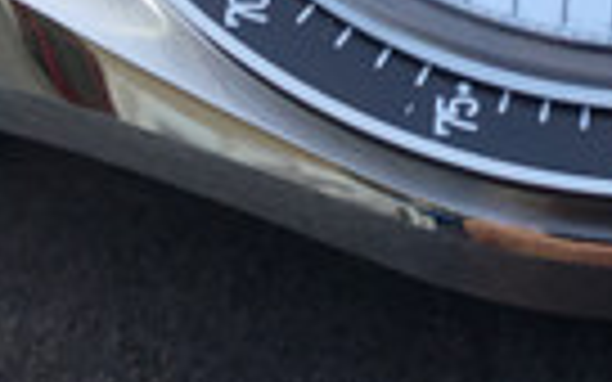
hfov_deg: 13.4
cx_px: 572
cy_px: -234
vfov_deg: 8.2
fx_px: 2585
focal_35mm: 155
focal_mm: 3.3
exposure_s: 1/120
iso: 50
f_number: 2.4
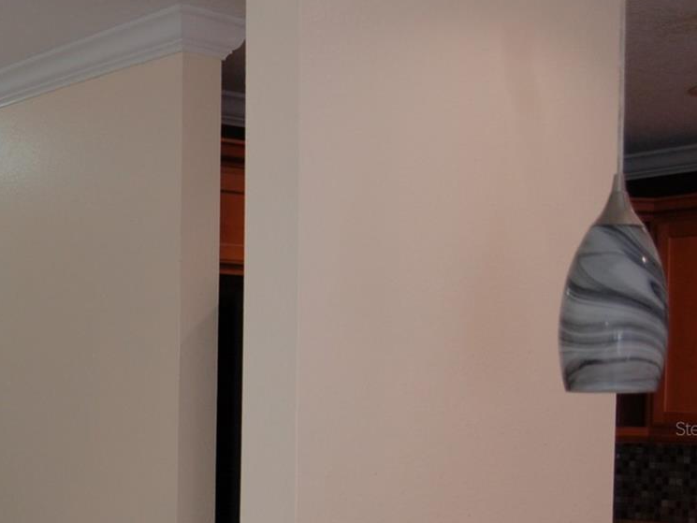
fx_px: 1369
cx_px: 10
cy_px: 429
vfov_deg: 21.3
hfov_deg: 27.1
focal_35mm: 68
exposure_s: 1/125
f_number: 3.8
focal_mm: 22
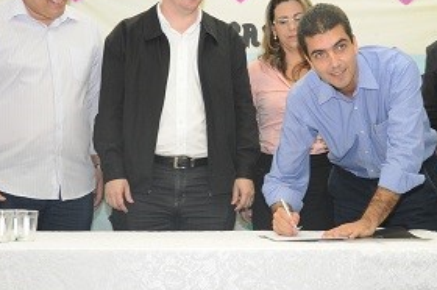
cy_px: 152
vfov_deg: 15.7
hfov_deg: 23.4
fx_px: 1055
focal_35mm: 87
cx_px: 261
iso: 800
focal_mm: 34
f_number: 4.2
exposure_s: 1/40
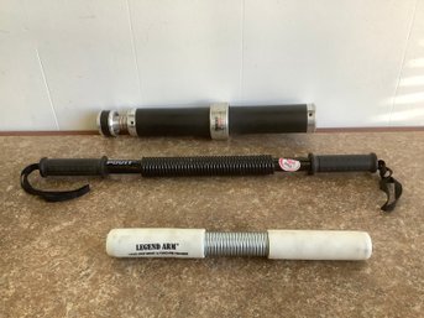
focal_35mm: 31
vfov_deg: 45.4
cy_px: 159
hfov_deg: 58.4
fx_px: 380
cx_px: 212
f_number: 2.4
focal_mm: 3.3
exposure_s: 1/50
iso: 80
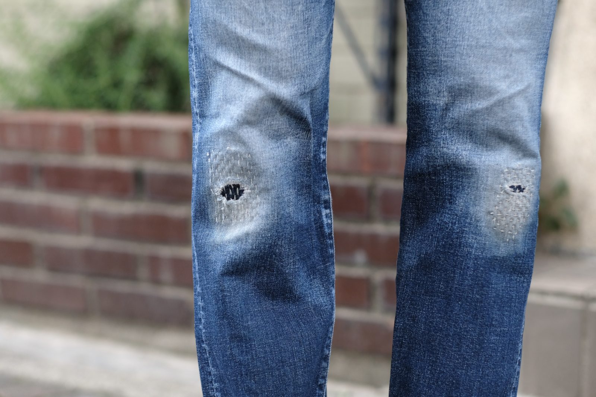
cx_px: 298
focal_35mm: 84
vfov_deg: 16.3
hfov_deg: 24.2
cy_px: 198
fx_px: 1391
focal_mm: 56
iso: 400
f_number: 2
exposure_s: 1/1250
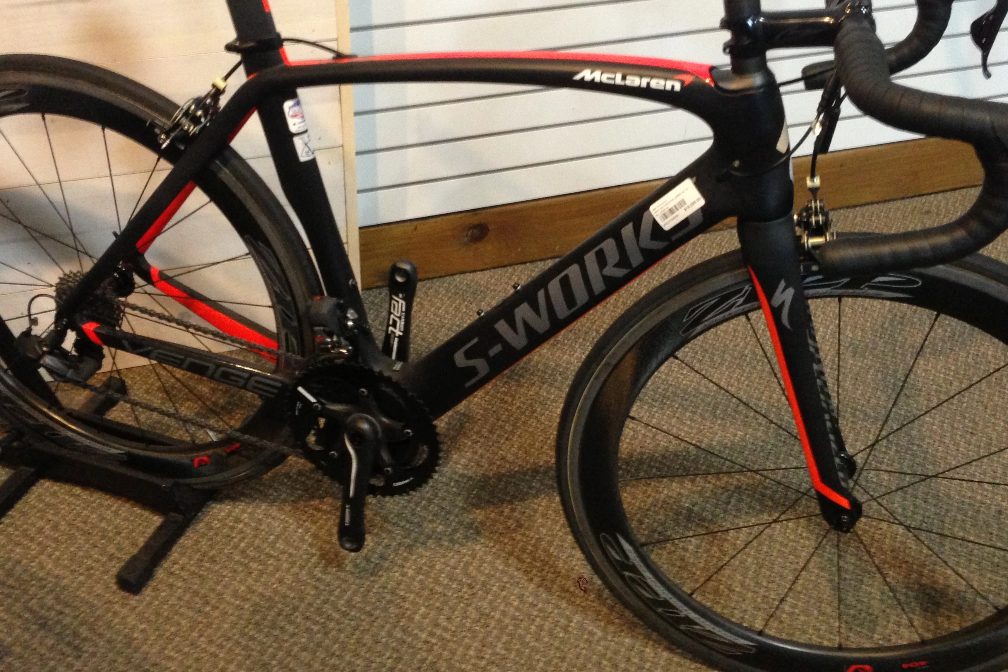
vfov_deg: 31.0
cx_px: 514
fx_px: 1204
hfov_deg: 45.4
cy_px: 229
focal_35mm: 43
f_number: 2.4
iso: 320
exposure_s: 1/20
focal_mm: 4.13
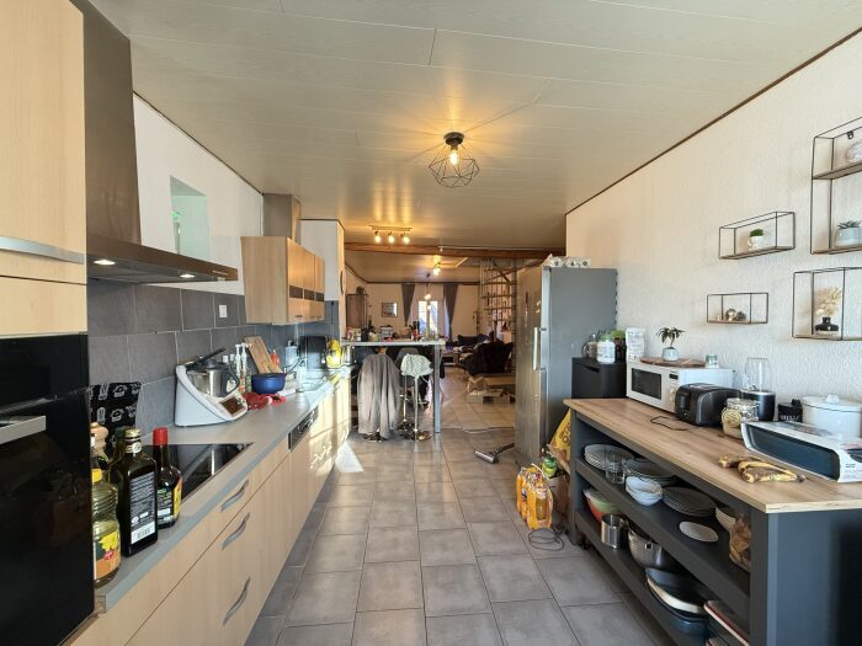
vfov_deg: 85.7
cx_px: 431
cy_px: 323
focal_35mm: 14
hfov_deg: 102.1
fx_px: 349
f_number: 2.2
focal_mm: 2.22
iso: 500
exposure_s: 1/100
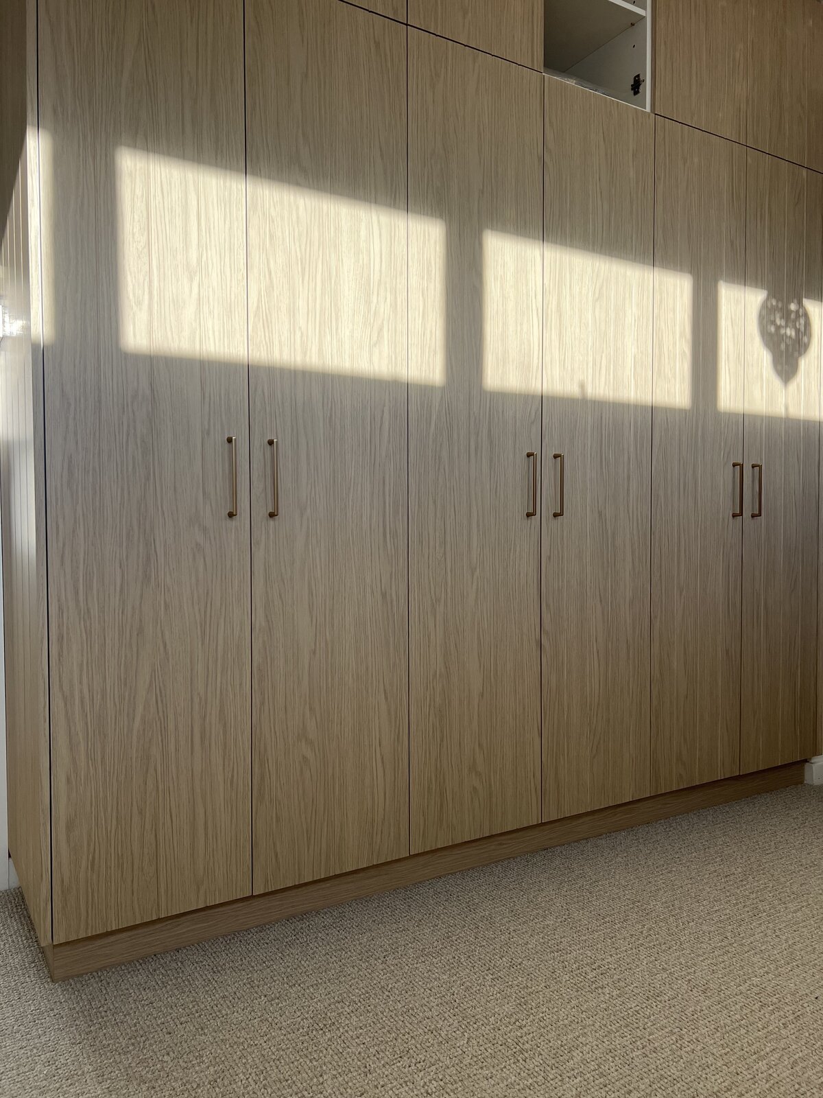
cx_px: 412
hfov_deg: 53.1
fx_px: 824
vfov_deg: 67.3
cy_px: 549
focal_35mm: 26
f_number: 1.5
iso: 50
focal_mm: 5.7
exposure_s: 1/458
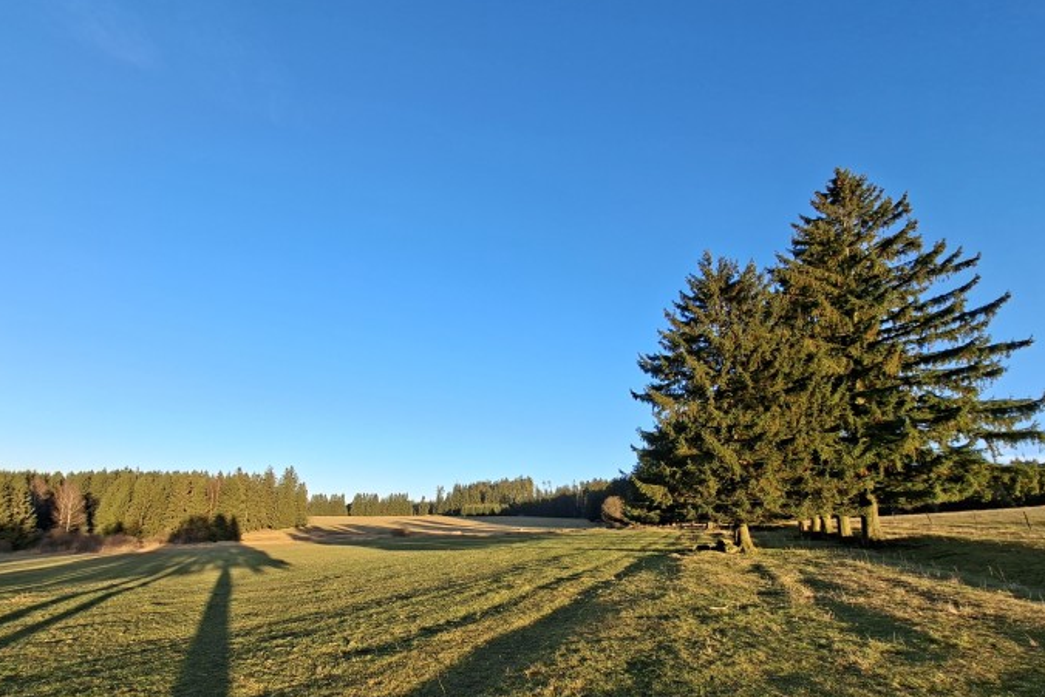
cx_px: 533
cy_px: 396
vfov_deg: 80.8
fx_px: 406
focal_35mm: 14
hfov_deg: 104.2
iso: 40
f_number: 2.2
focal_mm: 1.74
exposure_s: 1/375
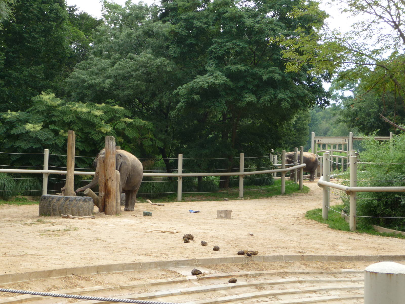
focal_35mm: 72
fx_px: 842
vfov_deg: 20.4
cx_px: 202
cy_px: 152
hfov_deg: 27.0
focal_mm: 12.2
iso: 100
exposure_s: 1/125
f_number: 4.6
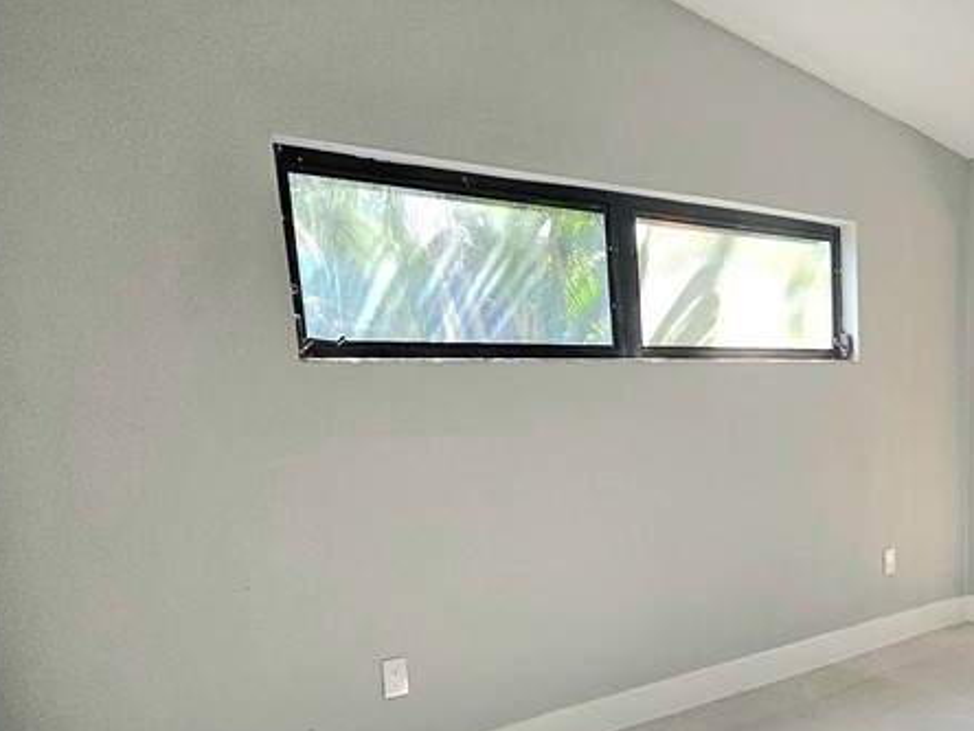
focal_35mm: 30
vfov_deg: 45.3
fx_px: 844
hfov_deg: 55.8
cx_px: 777
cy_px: 542
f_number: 2.2
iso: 80
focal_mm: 1.74
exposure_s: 1/60.2
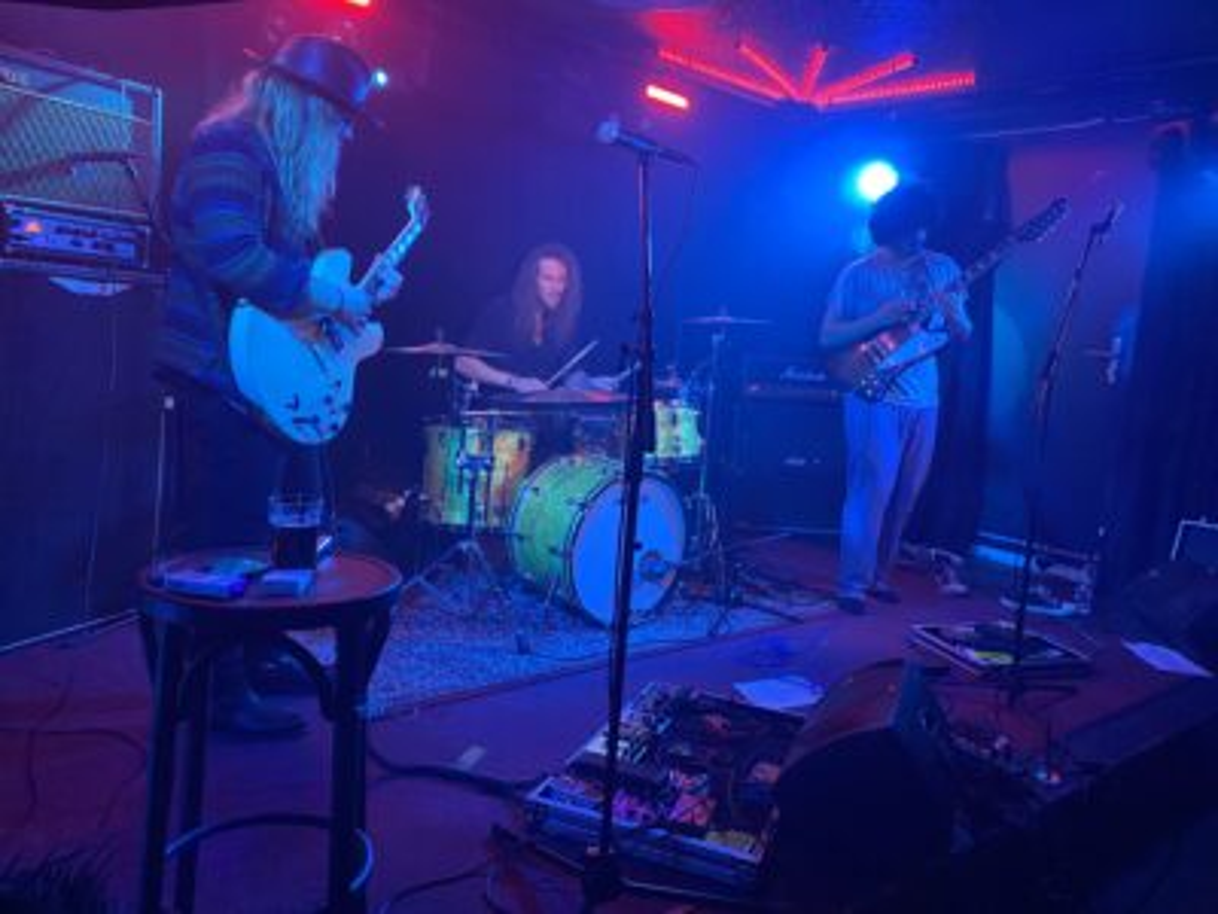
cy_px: 457
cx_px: 609
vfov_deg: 53.1
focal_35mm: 26
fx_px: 915
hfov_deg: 67.3
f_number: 1.8
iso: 500
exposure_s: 1/54
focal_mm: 4.25
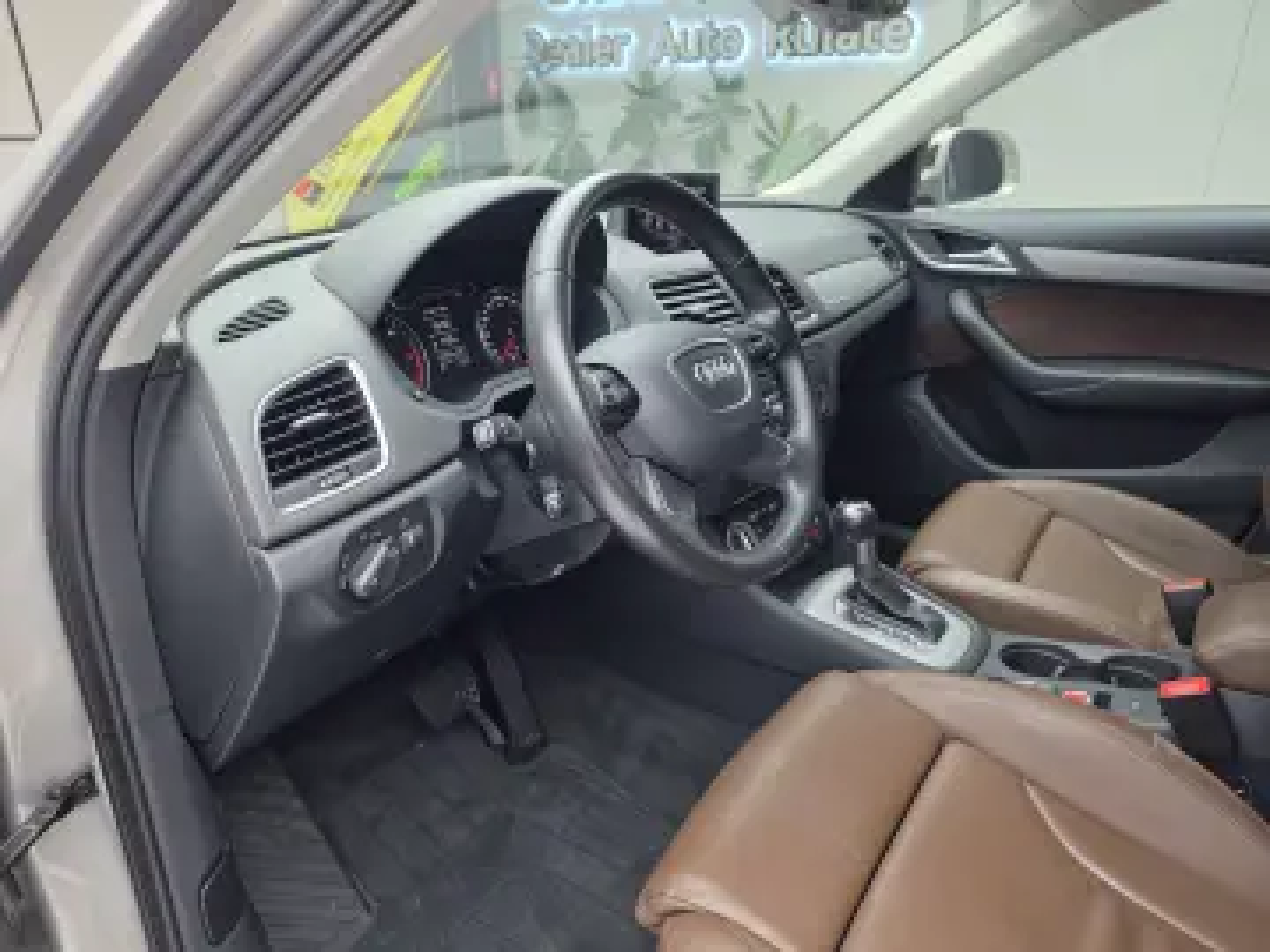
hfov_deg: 73.9
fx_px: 844
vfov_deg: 58.9
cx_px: 635
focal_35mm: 23
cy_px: 476
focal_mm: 6.25
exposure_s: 1/100
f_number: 1.7
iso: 100
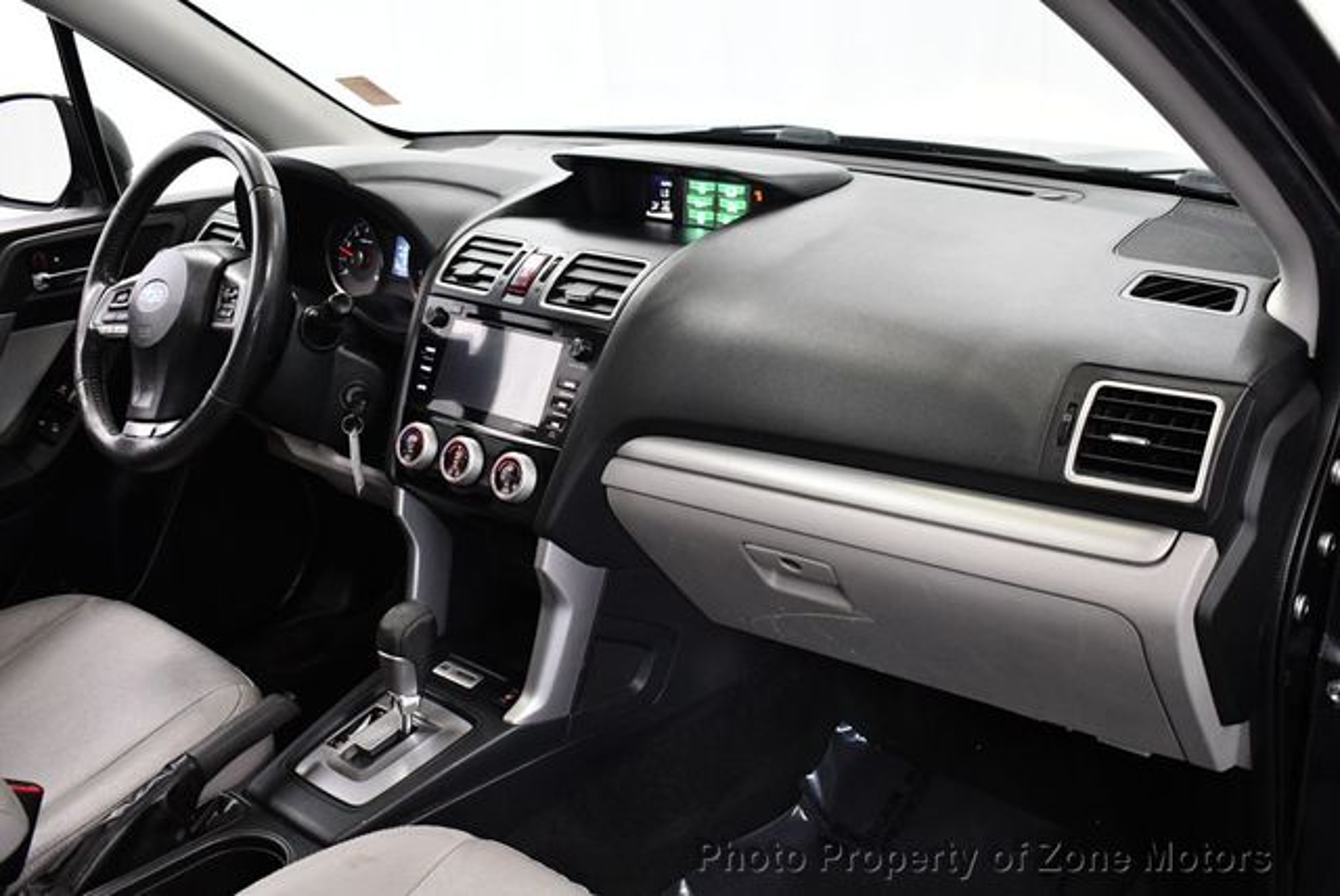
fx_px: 1341
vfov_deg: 36.9
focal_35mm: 36
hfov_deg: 53.1
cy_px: 448
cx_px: 670
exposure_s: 1/125
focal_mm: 18
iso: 2200
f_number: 3.5
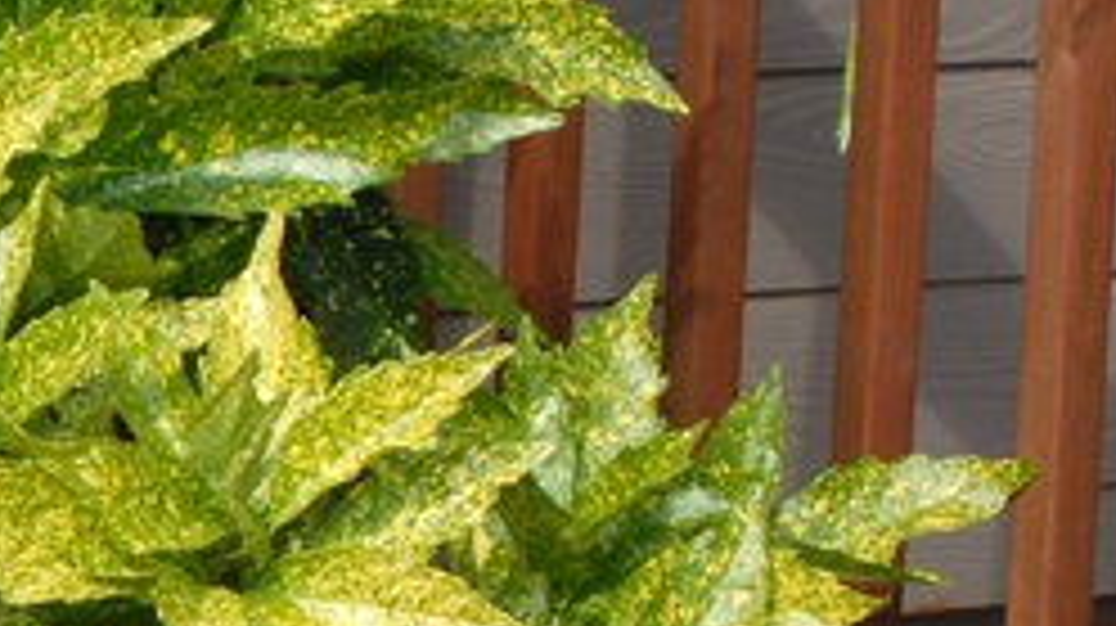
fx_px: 5381
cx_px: -531
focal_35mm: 182
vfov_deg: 6.6
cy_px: 736
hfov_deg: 11.4
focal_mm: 28
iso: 400
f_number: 10
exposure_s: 1/350
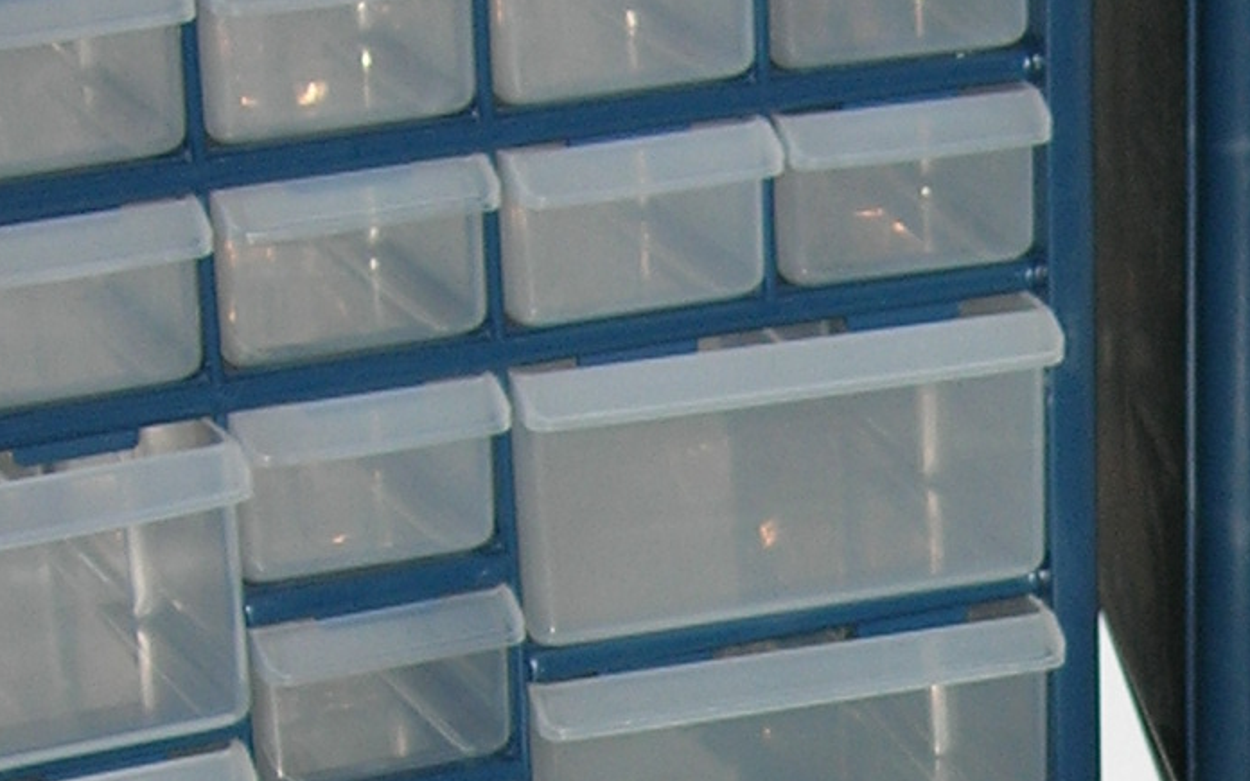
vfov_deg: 8.4
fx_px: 5110
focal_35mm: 150
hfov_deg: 13.7
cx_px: 1367
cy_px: 1418
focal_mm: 7.8
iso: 64
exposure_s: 1/60.1
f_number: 2.8
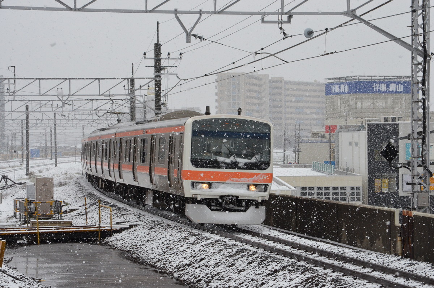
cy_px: 144
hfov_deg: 19.5
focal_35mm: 105
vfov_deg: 13.0
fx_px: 1263
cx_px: 217
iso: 1600
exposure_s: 1/1600
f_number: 10
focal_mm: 70
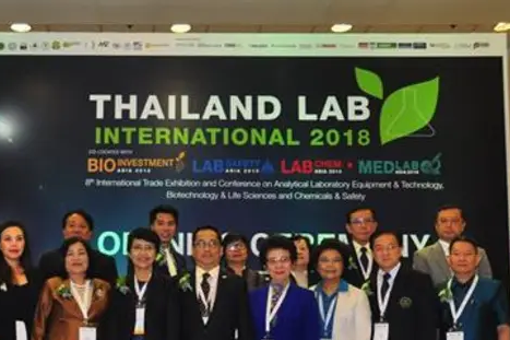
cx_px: 110
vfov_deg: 22.2
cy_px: 282
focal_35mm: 60
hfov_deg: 32.6
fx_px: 850
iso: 500
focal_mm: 24
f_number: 5.6
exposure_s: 1/50
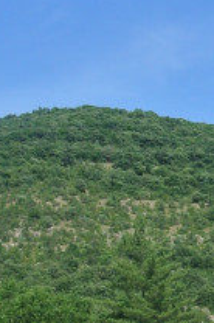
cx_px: 197
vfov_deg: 14.5
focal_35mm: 140
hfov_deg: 9.7
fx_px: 1252
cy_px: 315
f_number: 4.5
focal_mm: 11.4
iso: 100
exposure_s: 1/640
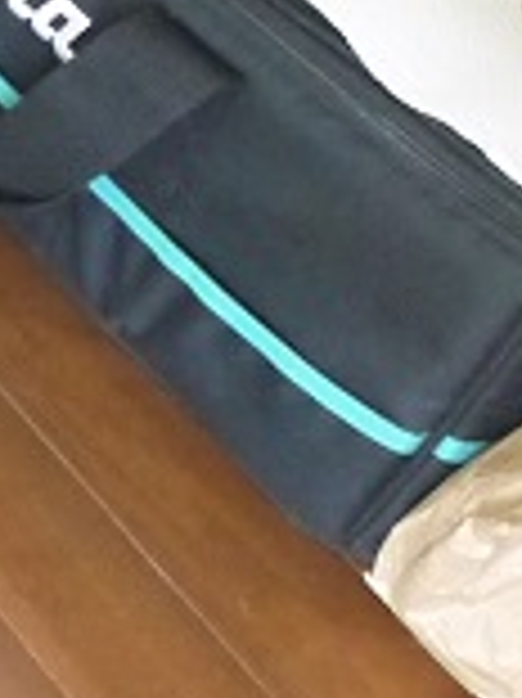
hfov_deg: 8.9
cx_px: -1377
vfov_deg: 19.5
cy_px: 378
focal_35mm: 101
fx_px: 2034
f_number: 4
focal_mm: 7
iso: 1600
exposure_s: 1/10
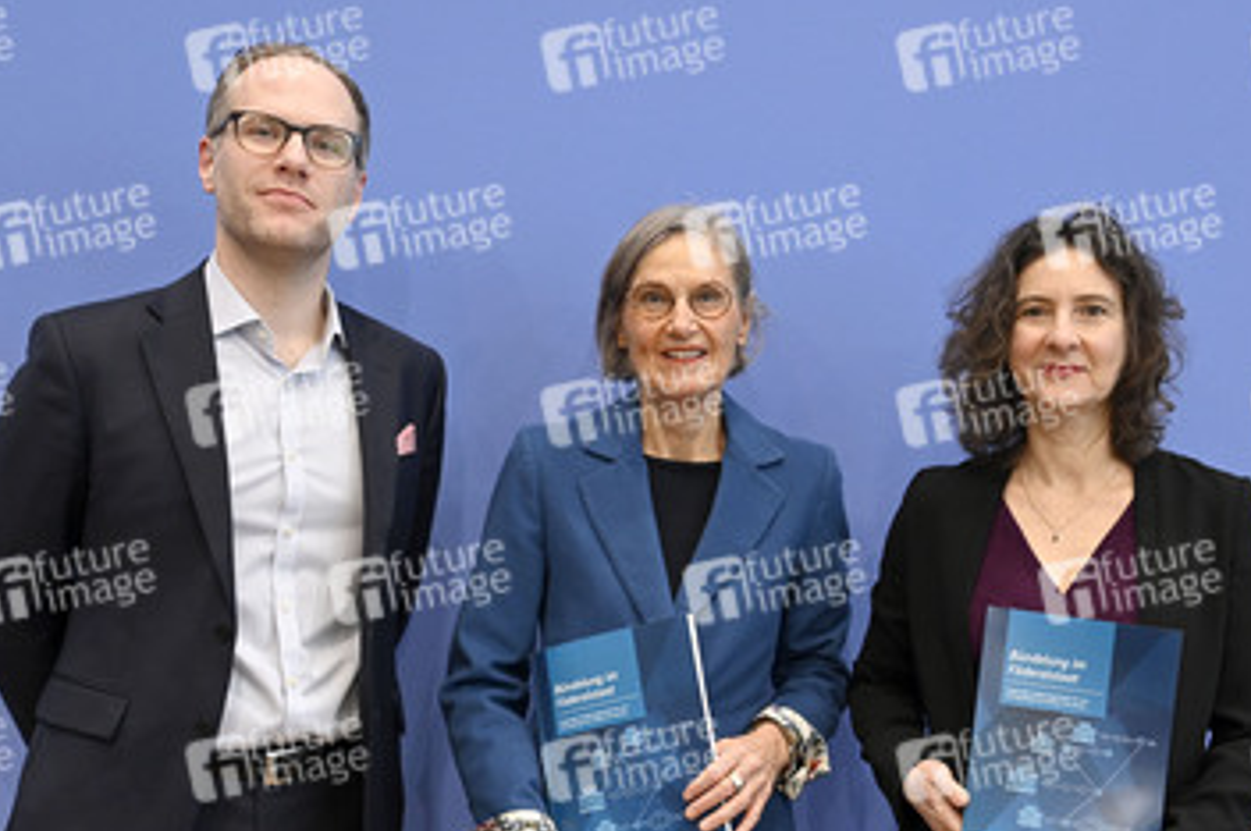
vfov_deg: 22.9
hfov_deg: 33.9
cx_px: 681
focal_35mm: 59
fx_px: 2048
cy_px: 494
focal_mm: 46
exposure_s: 1/400
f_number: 5
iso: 5000
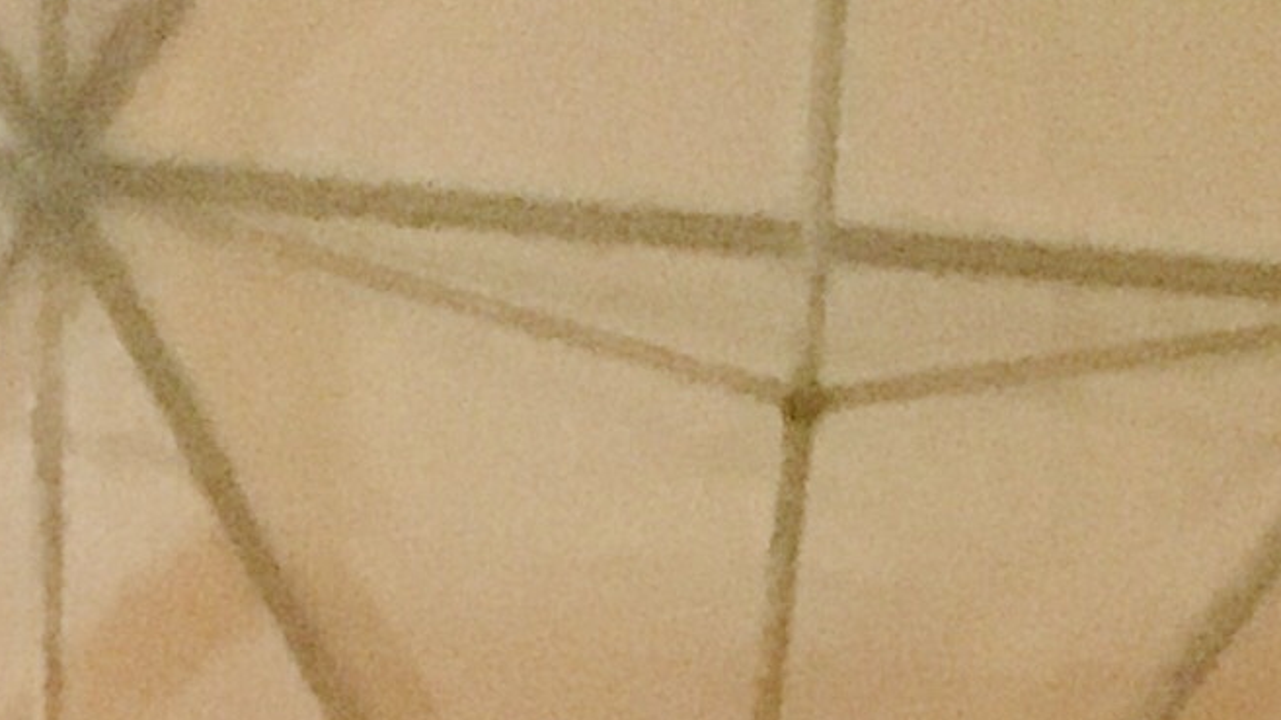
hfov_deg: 11.0
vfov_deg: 5.4
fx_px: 6587
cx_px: 1347
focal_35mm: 194
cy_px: 2913
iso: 250
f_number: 2.2
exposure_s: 1/17
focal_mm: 4.15
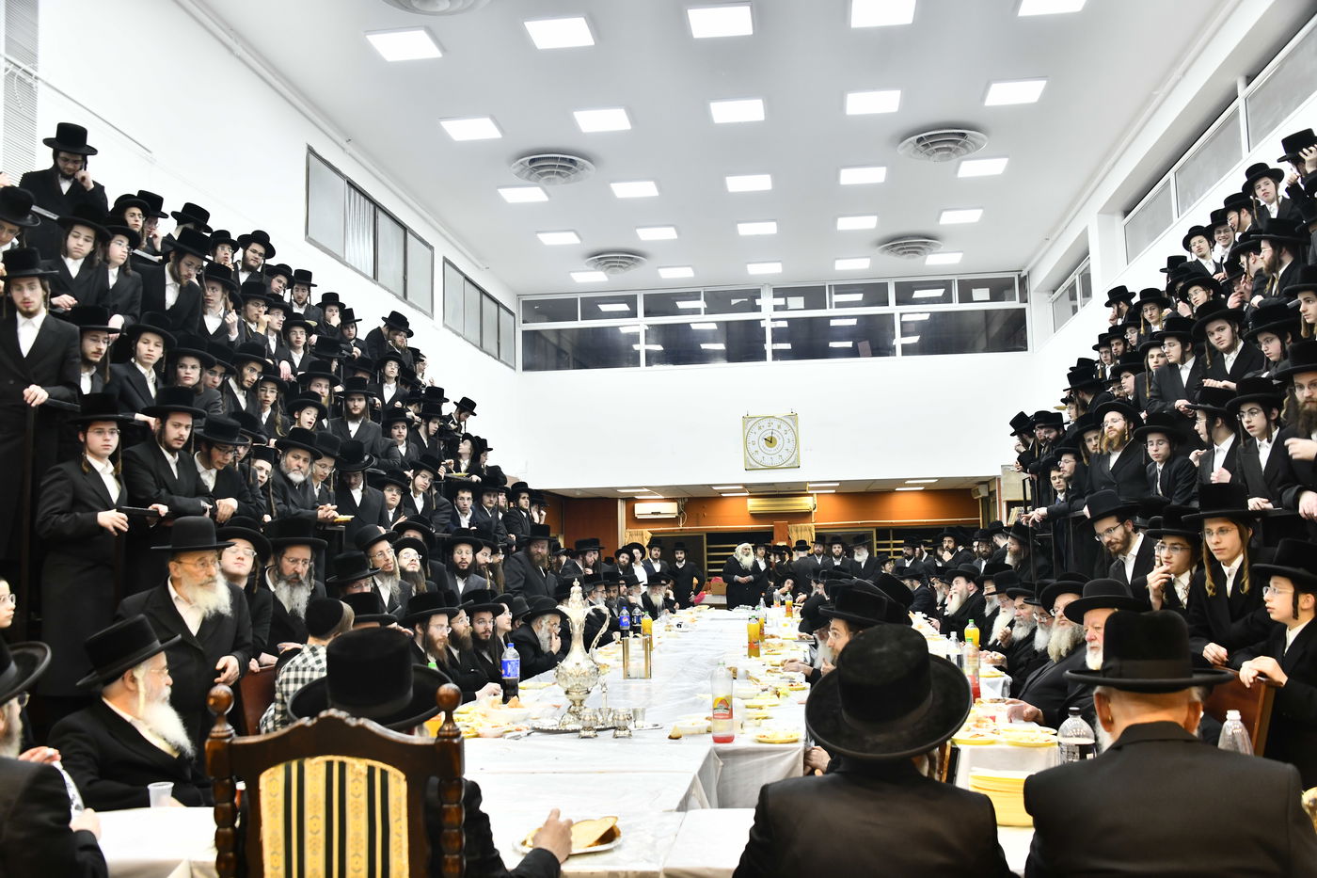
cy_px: 439
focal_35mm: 32
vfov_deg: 41.1
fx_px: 1170
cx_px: 658
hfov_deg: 58.7
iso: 800
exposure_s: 1/100
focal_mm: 32
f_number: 5.6
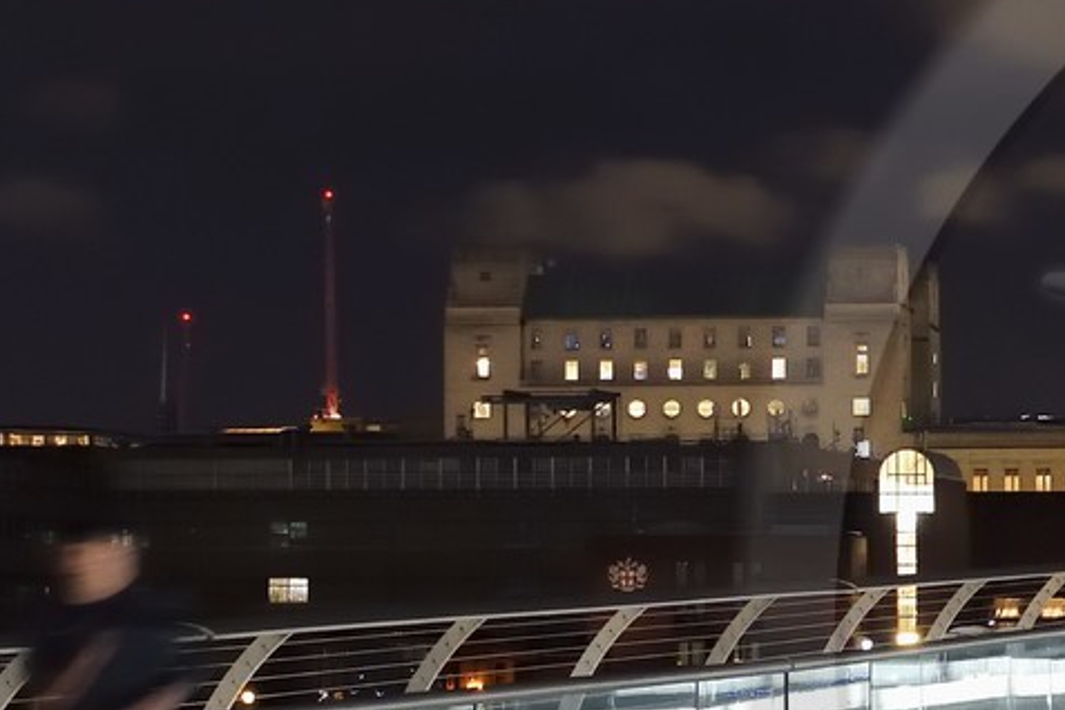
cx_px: 1657
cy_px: 640
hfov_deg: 12.1
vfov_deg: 8.5
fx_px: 4763
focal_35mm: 161
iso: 3200
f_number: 5.6
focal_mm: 48
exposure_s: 1/10
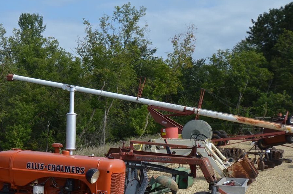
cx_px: 66
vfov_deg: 19.4
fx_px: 560
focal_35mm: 69
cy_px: 161
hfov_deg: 28.8
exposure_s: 1/250
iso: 100
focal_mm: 24
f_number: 8
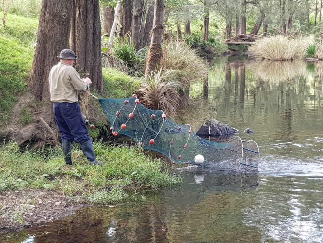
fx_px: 243
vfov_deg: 53.1
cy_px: 122
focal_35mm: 26
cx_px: 162
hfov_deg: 67.3
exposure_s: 1/91
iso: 40
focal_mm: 4.2
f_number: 1.7
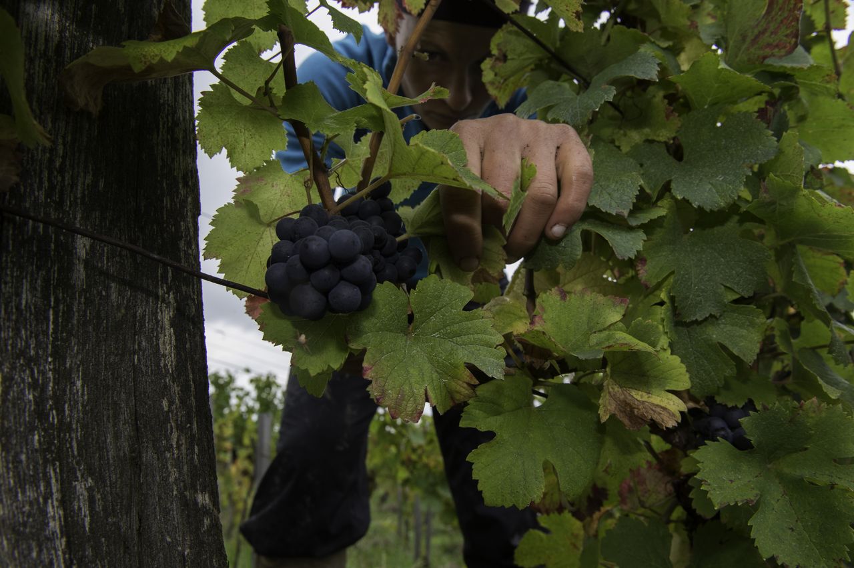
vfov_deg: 53.1
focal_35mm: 24
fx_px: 569
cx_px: 427
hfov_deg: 73.8
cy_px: 284
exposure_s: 1/500
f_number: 8
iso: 1250
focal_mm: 24
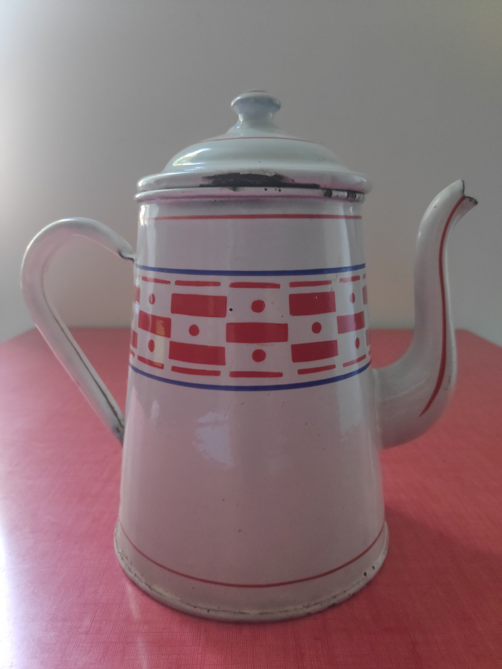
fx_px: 387
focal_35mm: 20
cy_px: 334
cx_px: 251
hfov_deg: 66.0
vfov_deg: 81.7
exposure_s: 1/50
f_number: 1.9
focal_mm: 3.94
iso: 1054
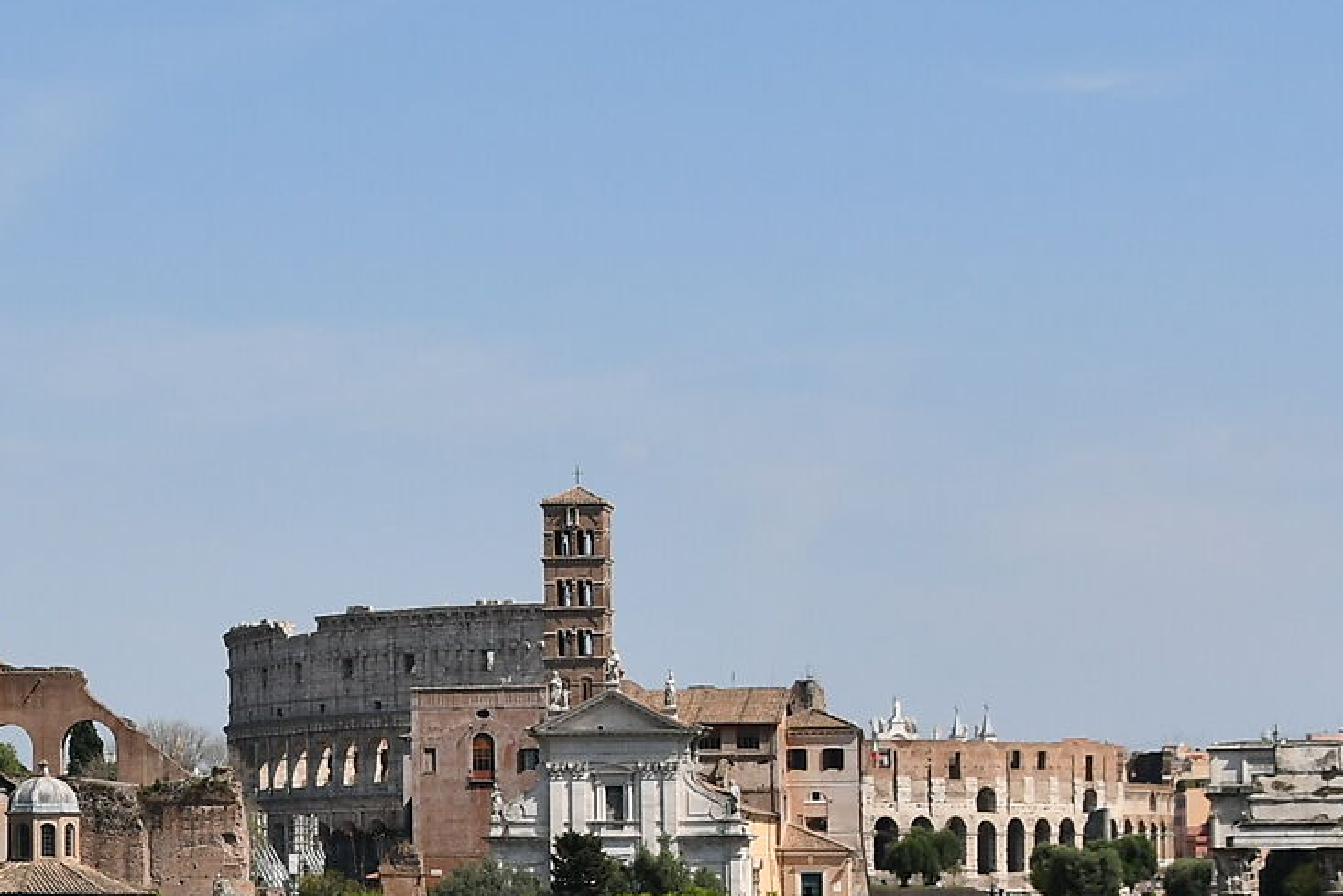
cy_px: 636
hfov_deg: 15.3
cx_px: -73
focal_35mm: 131
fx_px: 4888
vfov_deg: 10.5
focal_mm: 27
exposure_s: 1/5000
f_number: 4.5
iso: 250
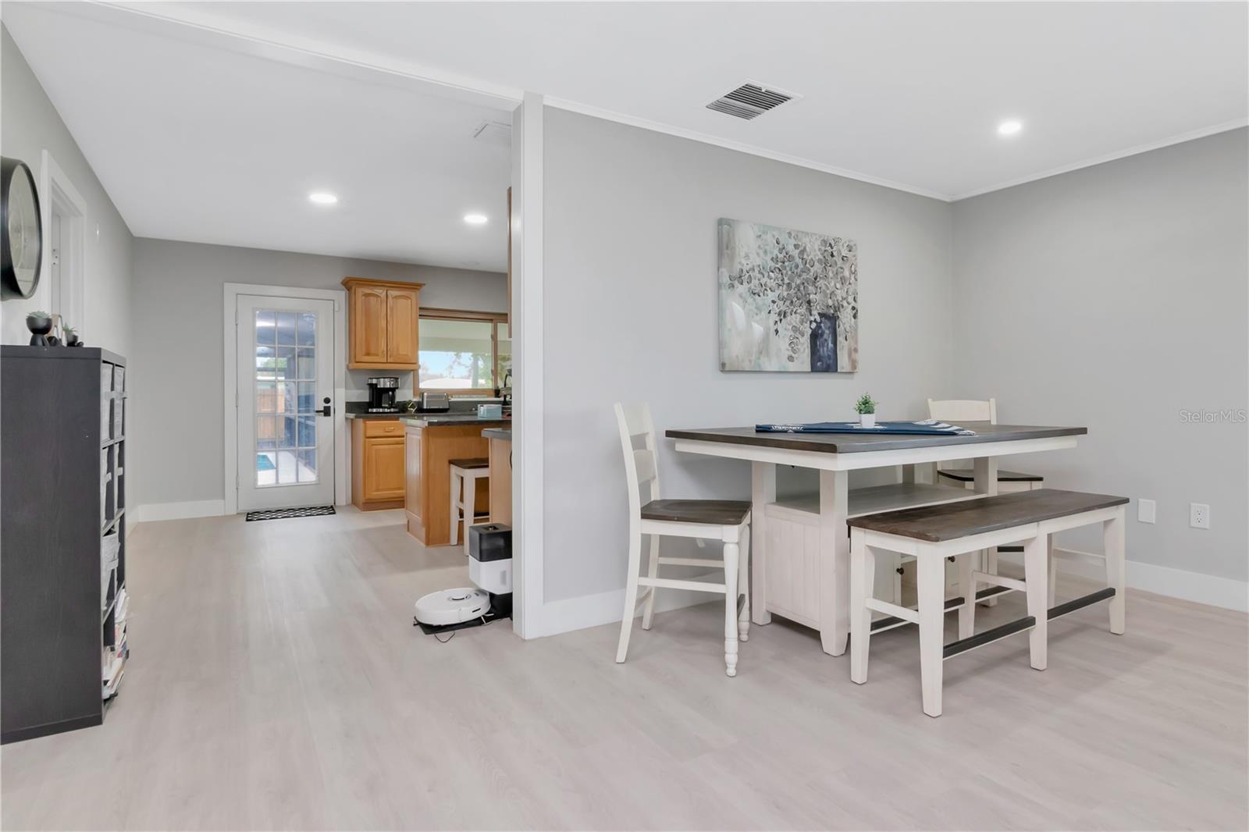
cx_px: 624
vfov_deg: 67.4
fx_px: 624
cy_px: 416
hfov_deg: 90.0
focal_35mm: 18
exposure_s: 1/15
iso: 800
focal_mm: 12
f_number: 11
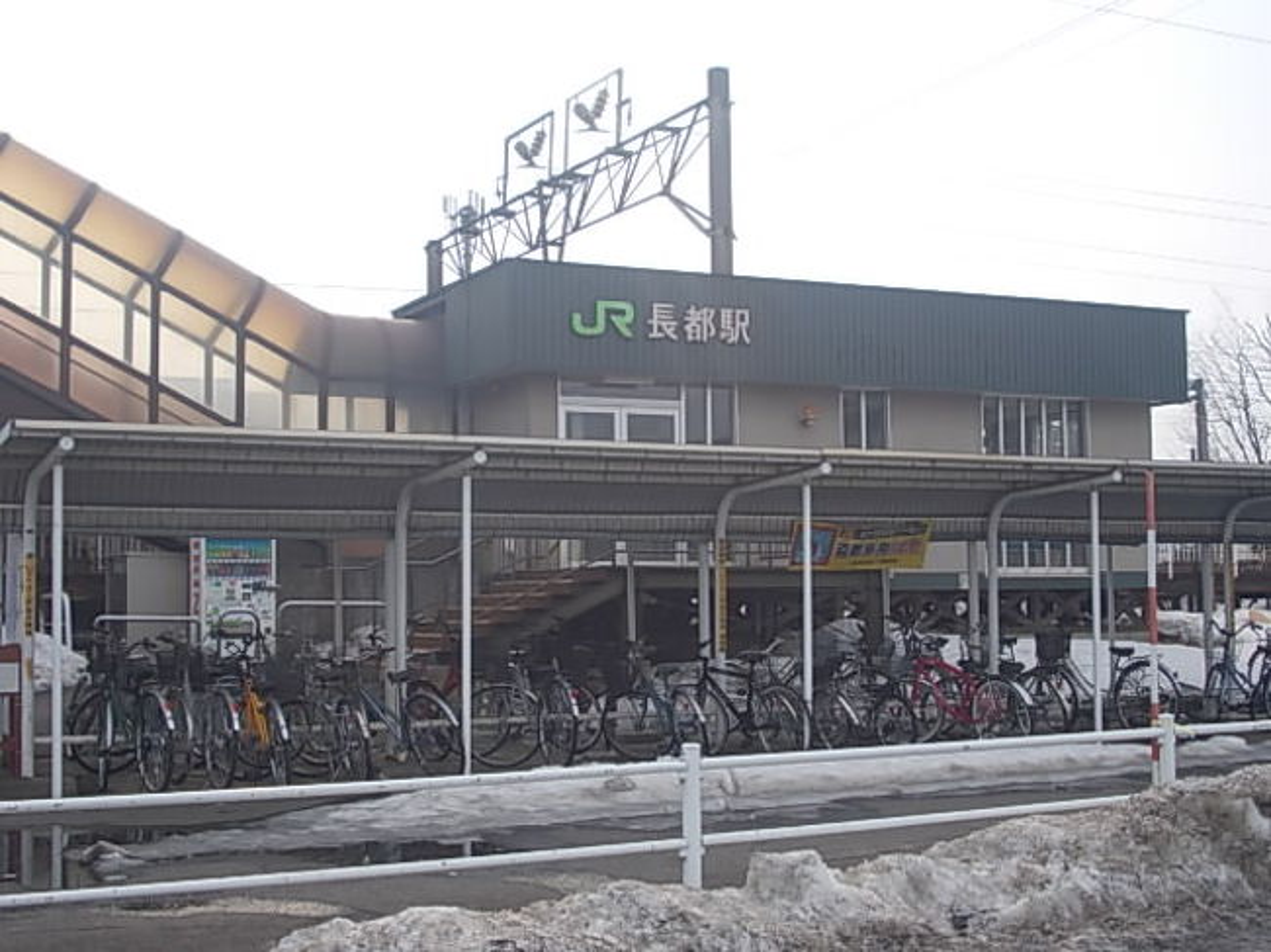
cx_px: 636
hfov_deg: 37.5
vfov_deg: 28.5
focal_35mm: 51
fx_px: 1872
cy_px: 476
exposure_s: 1/125
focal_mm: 7.2
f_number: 7.2
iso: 80
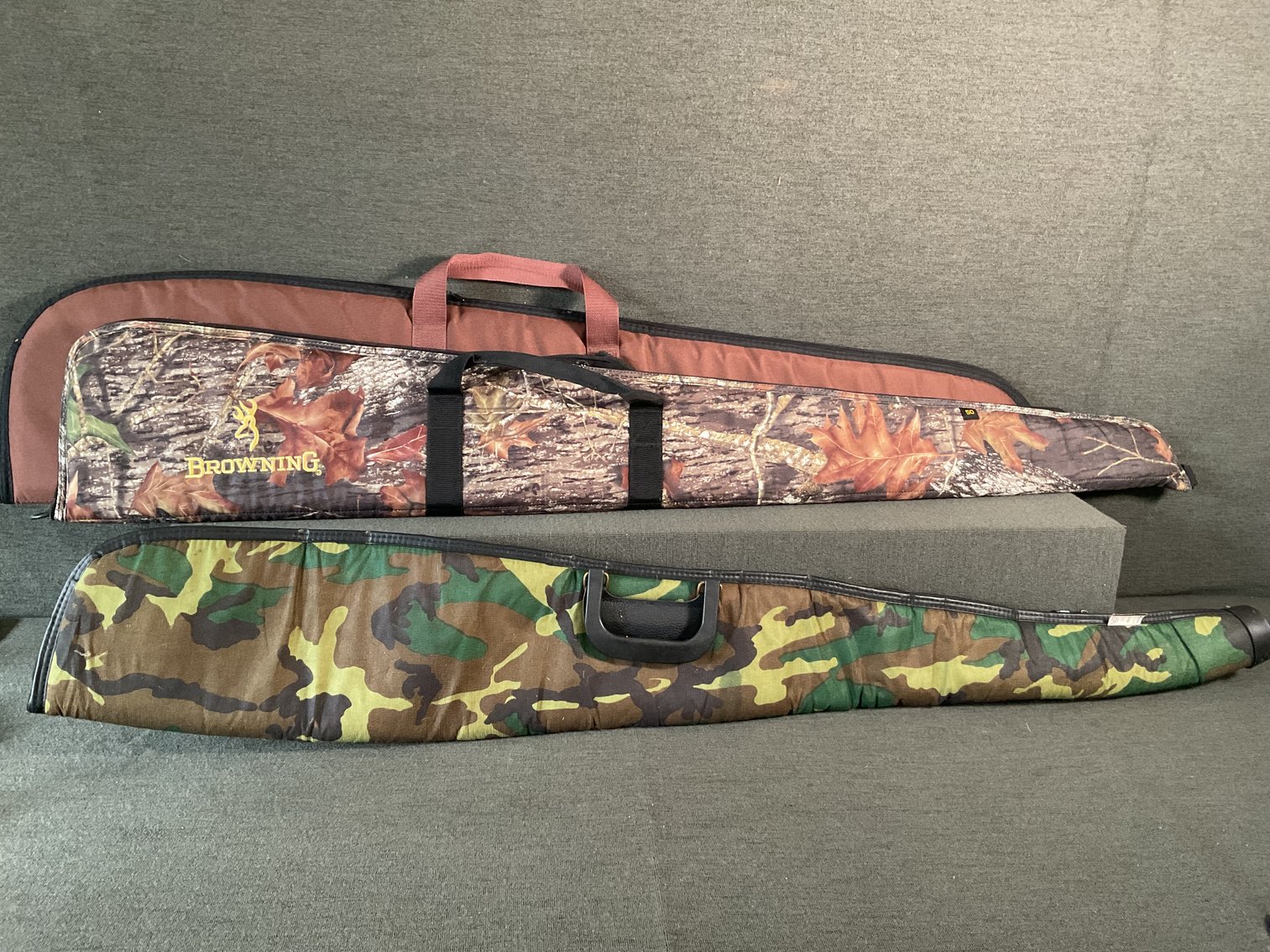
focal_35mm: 29
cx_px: 635
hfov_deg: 61.7
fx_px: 1064
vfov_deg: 48.2
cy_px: 476
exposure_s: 1/60
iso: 160
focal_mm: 3
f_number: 1.8
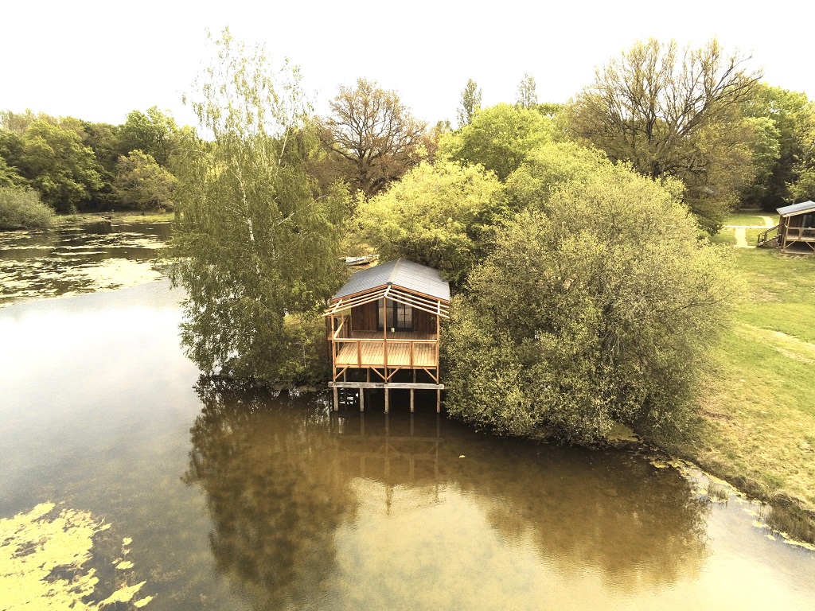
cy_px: 306
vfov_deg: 58.9
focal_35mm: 23
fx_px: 542
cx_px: 408
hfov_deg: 73.9
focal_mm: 4
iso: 157
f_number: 2.4
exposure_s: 1/1923
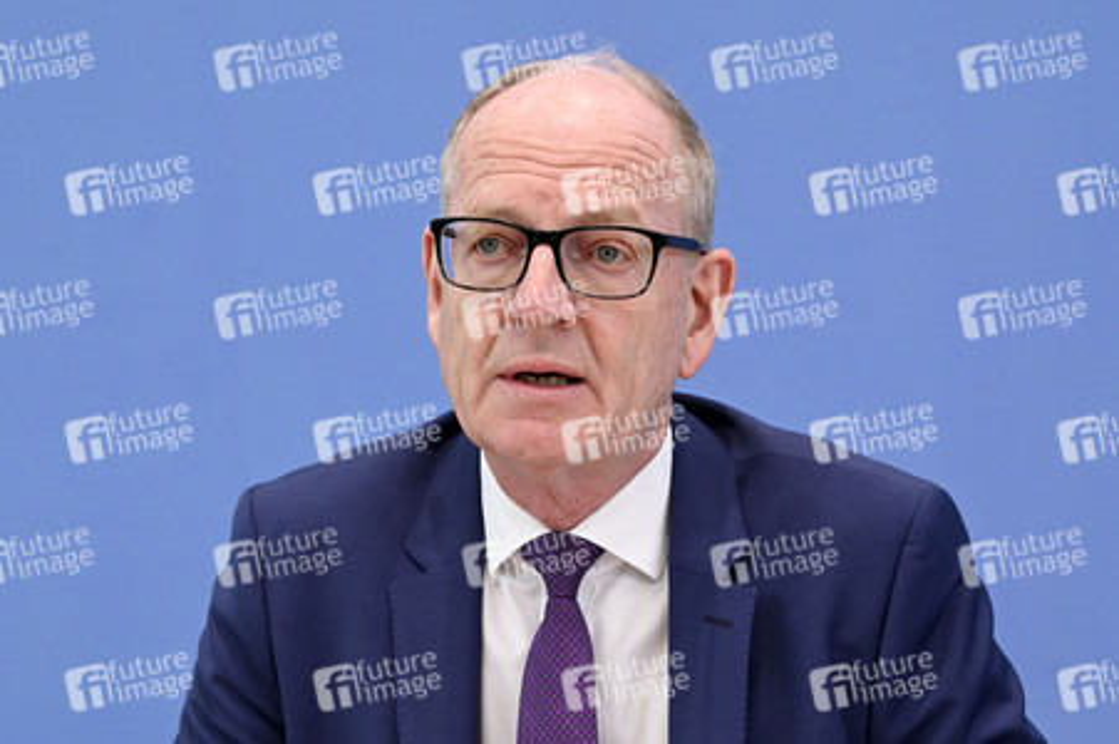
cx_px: 560
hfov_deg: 15.2
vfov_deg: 10.1
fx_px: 4193
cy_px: 372
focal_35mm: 135
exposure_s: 1/640
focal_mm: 135
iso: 5000
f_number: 7.1
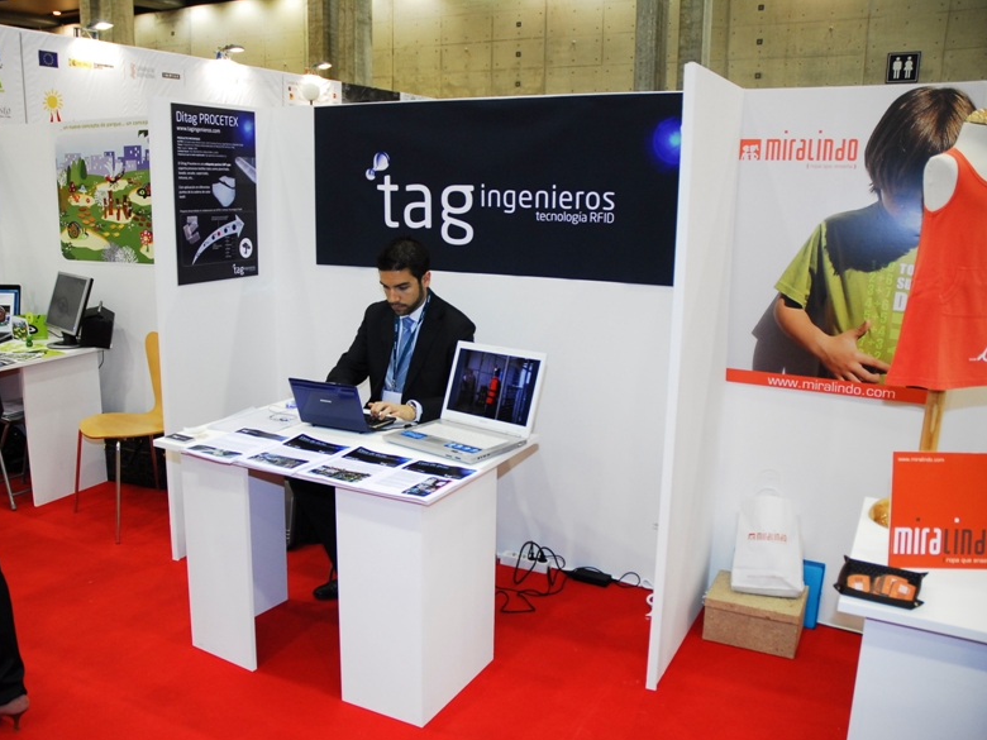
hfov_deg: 59.8
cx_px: 444
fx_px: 855
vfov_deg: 46.8
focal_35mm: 30
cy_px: 379
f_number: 3.5
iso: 400
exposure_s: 1/40
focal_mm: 18
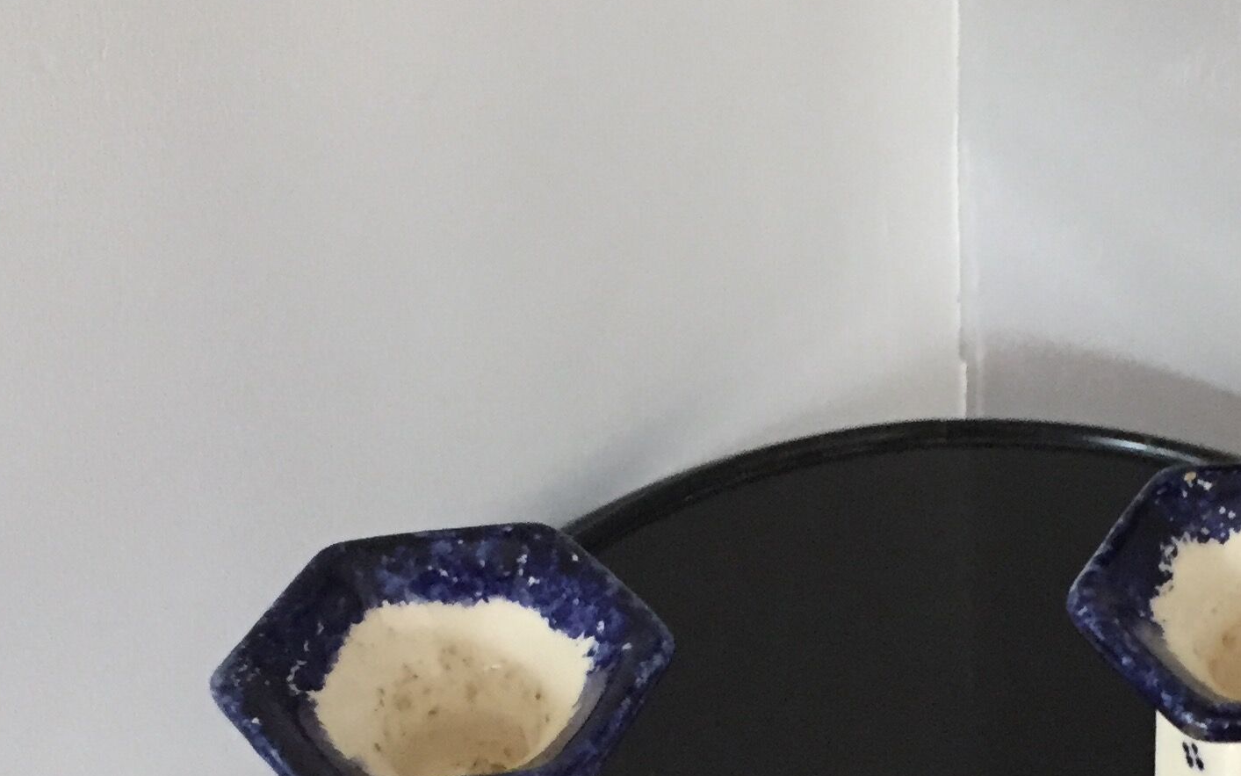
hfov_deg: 28.4
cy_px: 781
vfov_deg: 17.9
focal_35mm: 71
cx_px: 969
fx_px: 2401
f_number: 2.2
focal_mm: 4.15
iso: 320
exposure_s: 1/33
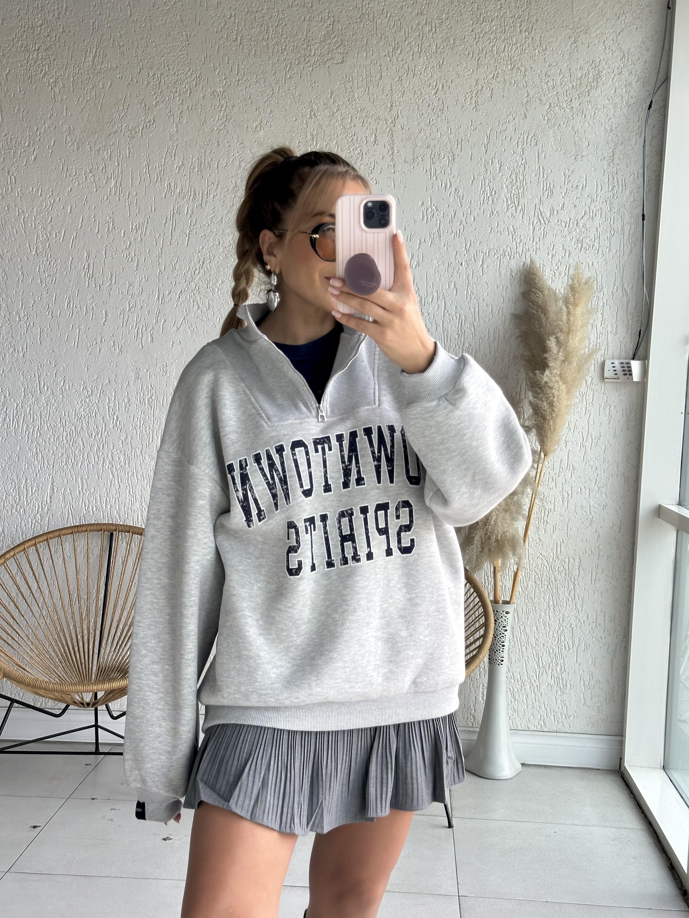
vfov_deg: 39.7
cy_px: 459
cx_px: 344
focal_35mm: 48
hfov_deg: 30.3
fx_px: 1274
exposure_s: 1/389
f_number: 1.78
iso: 64
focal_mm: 6.86
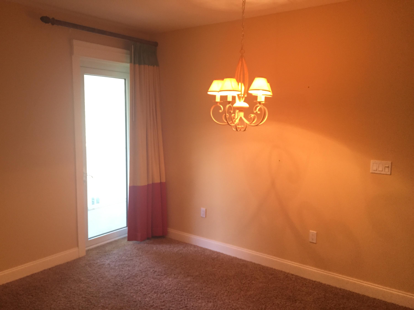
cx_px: 207
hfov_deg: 61.7
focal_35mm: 29
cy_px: 155
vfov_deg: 48.2
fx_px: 347
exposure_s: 1/30
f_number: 2.2
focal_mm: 4.15
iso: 125
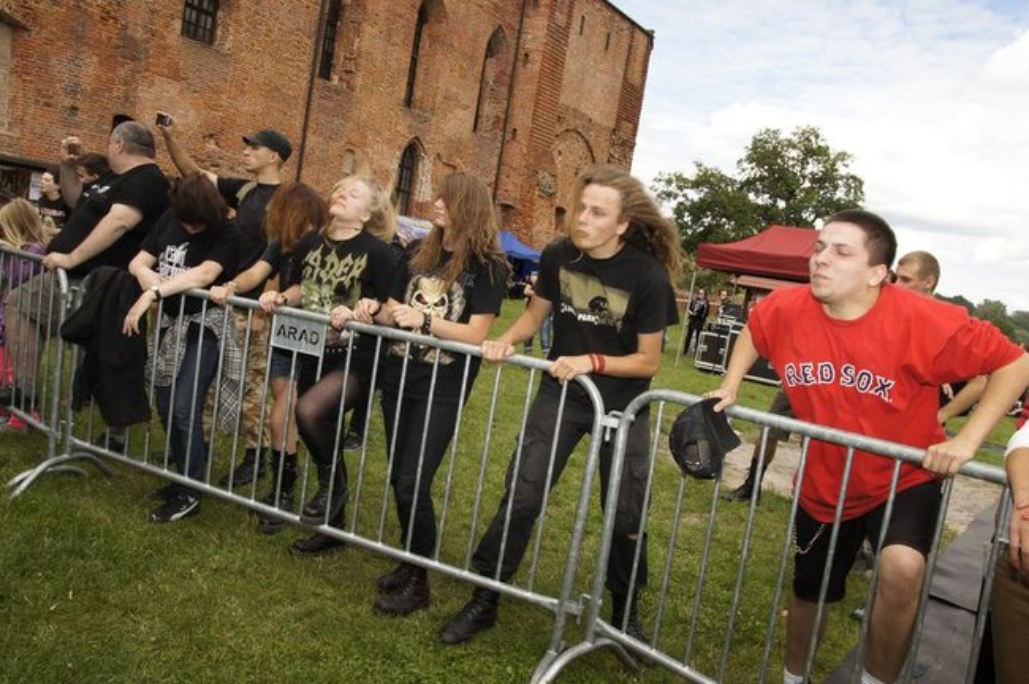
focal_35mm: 26
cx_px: 514
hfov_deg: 70.5
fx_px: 728
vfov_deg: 50.3
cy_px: 342
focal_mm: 17
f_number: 11
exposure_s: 1/160
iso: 400
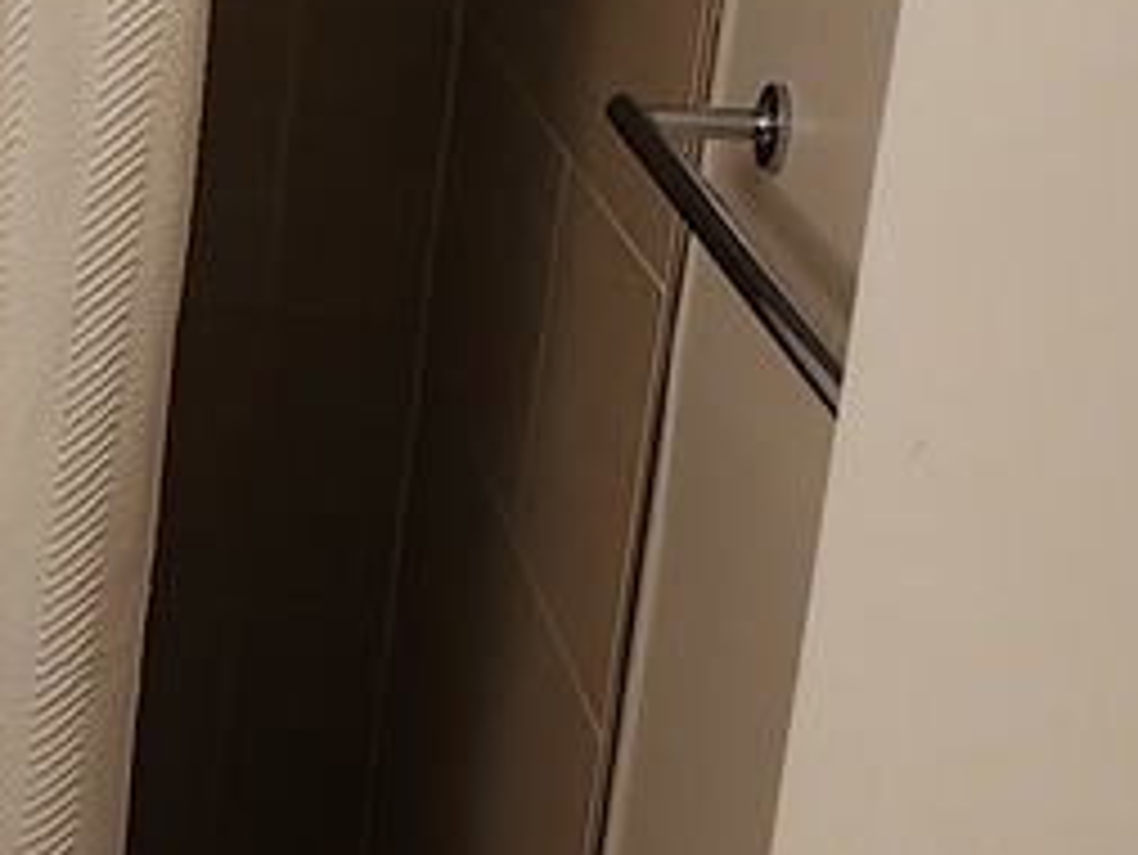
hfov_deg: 20.1
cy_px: -45
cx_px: -828
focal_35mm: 74
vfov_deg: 19.2
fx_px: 2434
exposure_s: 1/60
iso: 80
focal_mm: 2.2
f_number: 2.2
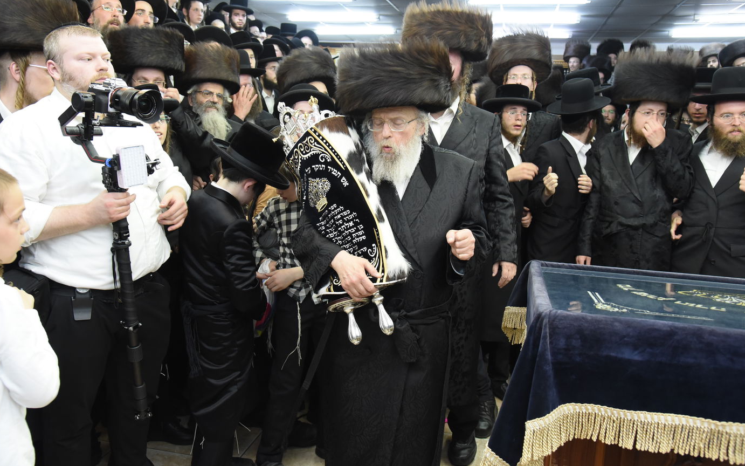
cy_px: 220
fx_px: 650
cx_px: 369
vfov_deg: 39.4
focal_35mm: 32
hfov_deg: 59.6
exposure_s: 1/160
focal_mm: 31
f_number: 5.6
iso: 3200
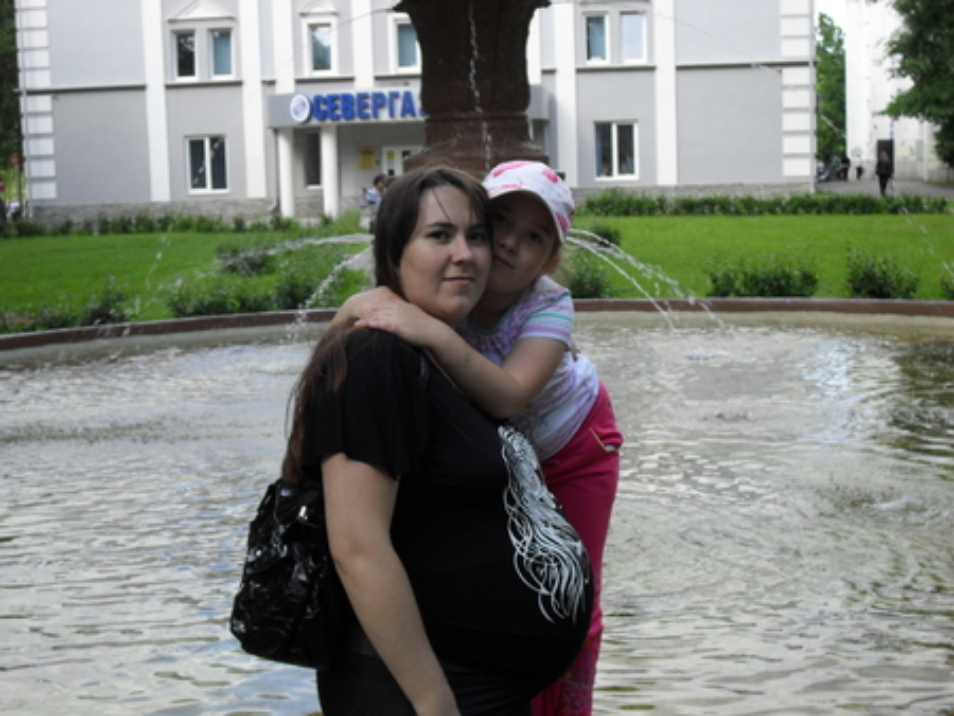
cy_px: 358
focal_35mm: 57
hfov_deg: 33.8
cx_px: 477
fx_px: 1572
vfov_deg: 25.7
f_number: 4.3
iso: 100
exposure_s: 1/125
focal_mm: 10.1
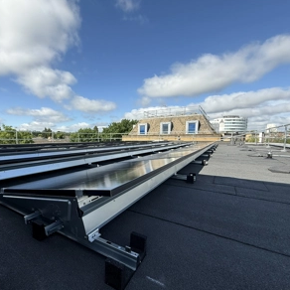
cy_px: 155
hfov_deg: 78.5
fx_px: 171
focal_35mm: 18
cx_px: 101
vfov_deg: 80.6
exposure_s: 1/1431
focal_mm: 2.22
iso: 50
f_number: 2.2
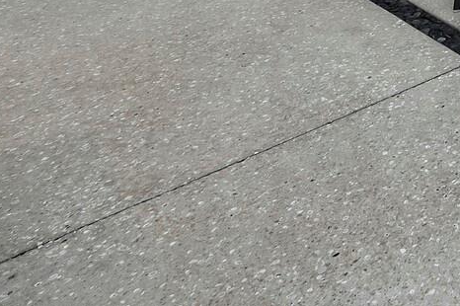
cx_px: 689
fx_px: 638
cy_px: -281
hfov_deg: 27.5
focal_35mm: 50
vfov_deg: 18.8
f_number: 11
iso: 400
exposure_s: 1/50
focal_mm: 7
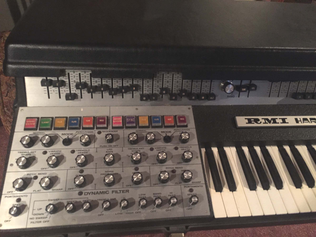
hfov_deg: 61.7
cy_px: 118
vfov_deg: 48.2
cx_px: 158
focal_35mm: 29
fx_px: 265
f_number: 2.2
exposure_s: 1/15
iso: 320
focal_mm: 4.15
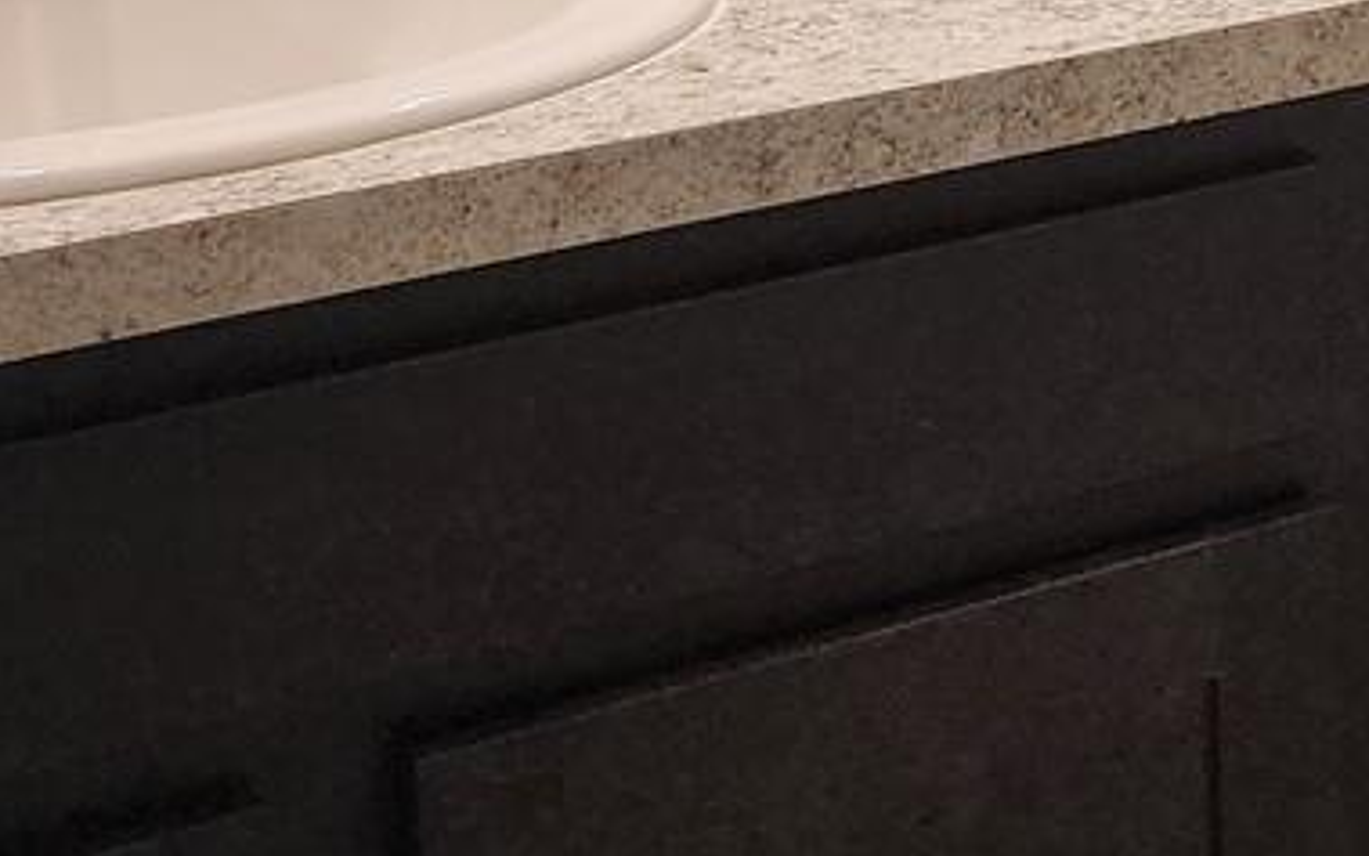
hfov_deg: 18.1
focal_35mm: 103
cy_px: -441
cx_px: 2008
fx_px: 3843
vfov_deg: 12.1
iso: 160
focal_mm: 6.4
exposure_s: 1/120
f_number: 1.8
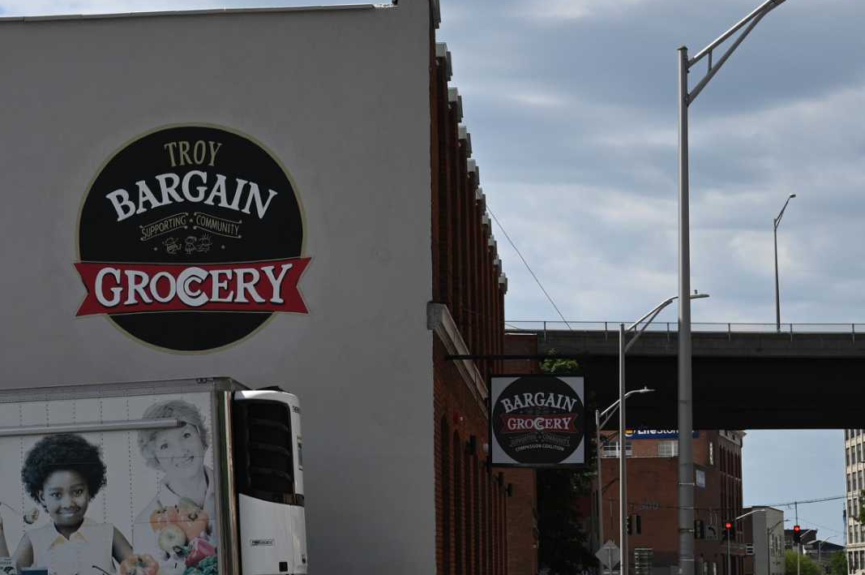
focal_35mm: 96
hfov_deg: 21.0
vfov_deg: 14.2
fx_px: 2304
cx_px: 168
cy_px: 271
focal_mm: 50
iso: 400
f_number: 4
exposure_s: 1/8000
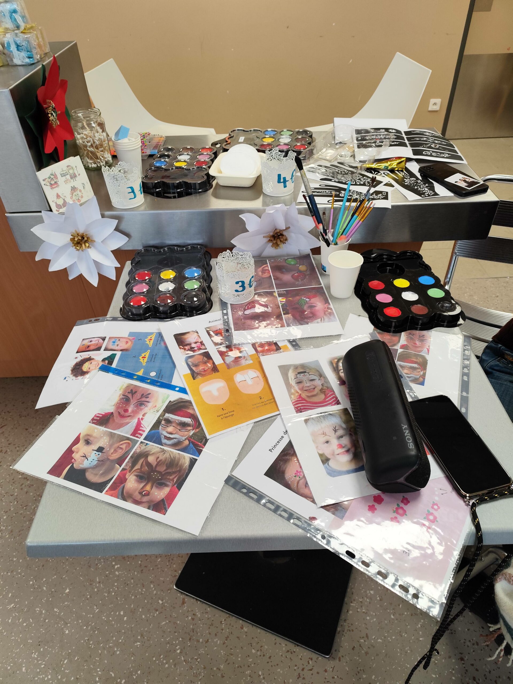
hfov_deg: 58.9
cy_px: 342
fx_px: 454
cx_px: 256
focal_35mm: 23
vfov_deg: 73.9
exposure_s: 1/100
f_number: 1.65
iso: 200
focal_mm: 6.14
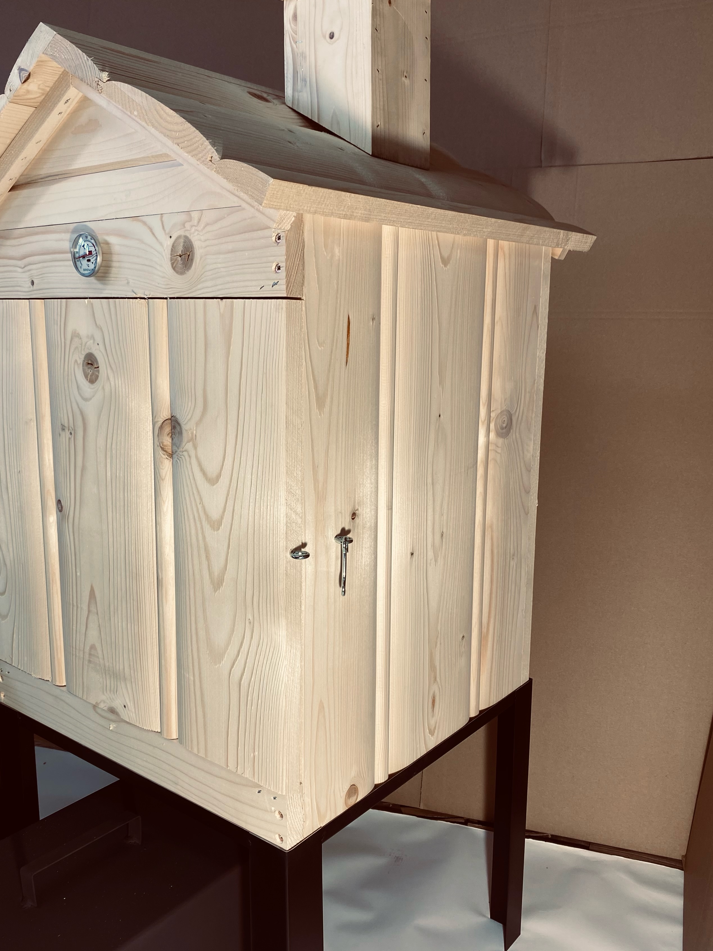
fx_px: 851
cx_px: 313
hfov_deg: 45.3
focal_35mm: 31
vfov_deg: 58.3
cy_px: 497
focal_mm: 4.25
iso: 32
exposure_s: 1/100
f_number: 1.8
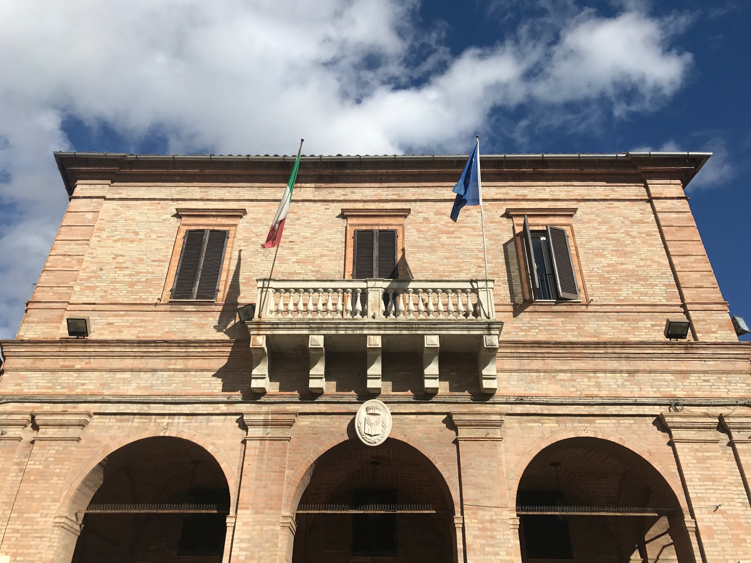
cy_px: 282
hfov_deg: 63.4
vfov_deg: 49.7
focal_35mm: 28
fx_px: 607
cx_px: 376
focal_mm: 3.99
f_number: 1.8
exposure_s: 1/4000
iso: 20
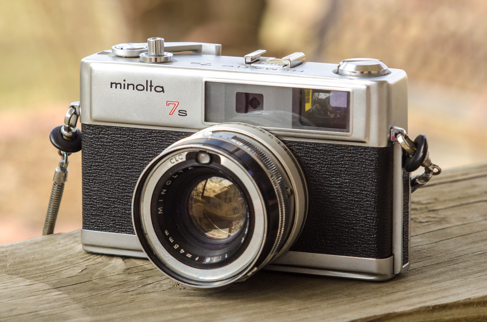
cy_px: 161
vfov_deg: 18.1
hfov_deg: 27.0
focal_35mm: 75
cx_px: 244
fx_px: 1012
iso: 320
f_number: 1.8
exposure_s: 1/250
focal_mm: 50
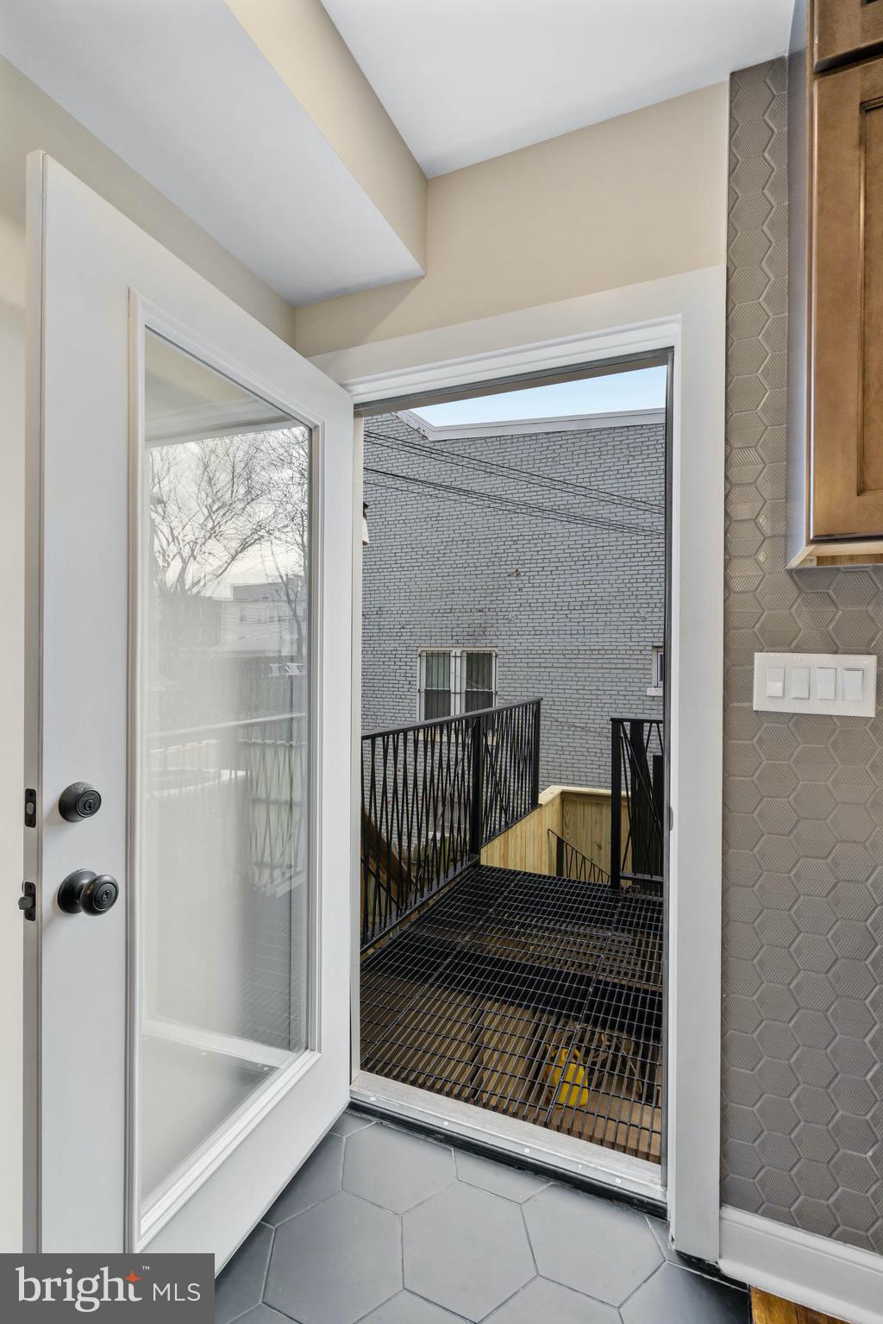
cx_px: 442
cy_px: 662
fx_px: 588
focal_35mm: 16
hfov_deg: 73.8
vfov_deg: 96.7
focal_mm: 16
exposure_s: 1/60
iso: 320
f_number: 8
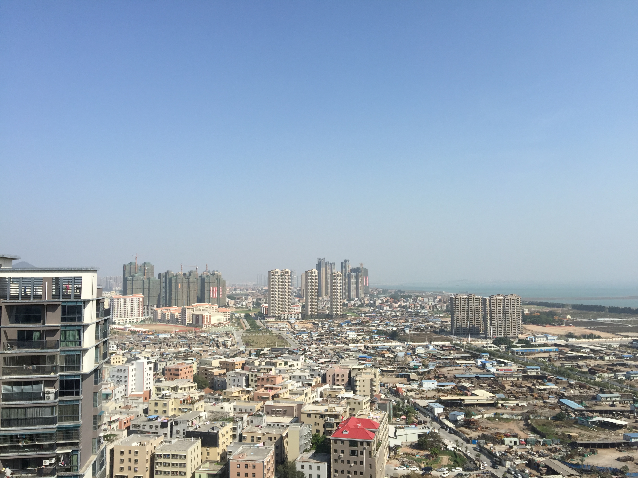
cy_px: 239
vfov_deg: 48.2
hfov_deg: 61.7
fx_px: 534
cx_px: 319
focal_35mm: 29
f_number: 2.2
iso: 32
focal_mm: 4.15
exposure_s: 1/2639
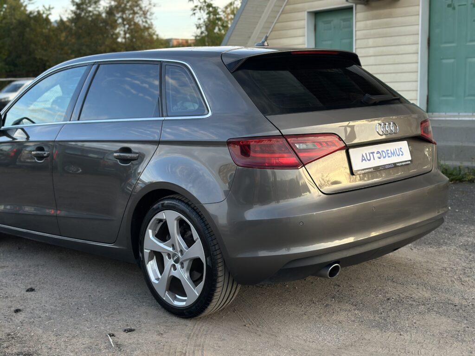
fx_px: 659
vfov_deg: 30.3
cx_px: 238
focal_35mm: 48
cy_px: 178
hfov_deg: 39.7
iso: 80
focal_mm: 6.86
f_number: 1.78
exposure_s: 1/219
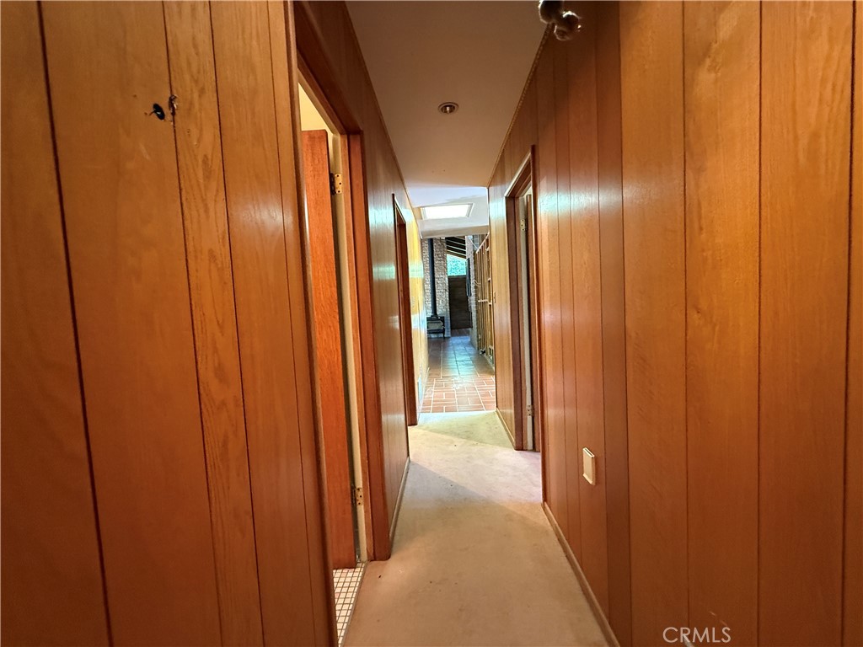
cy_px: 324
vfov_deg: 85.7
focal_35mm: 14
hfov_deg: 102.1
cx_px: 432
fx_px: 349
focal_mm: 2.22
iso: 800
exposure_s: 1/60
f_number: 2.2
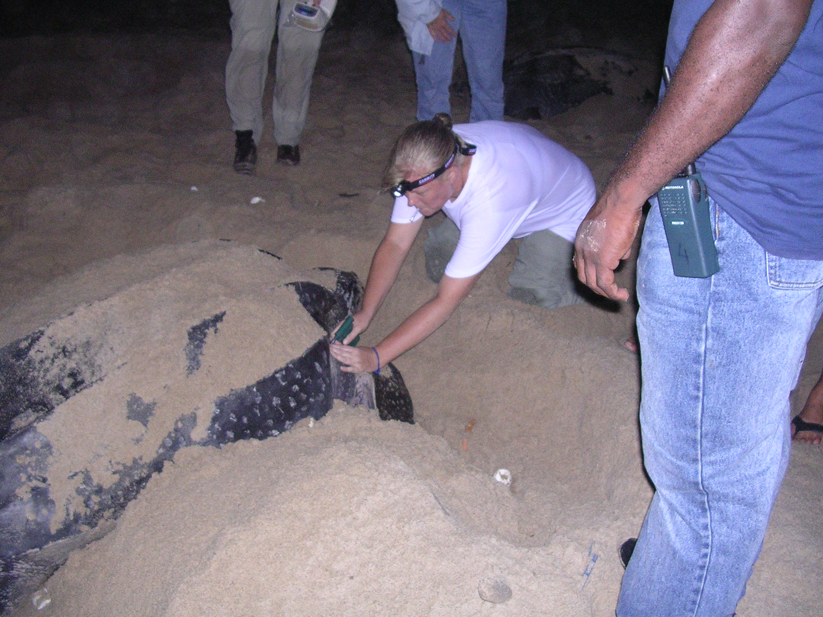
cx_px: 412
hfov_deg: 49.0
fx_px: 903
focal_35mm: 38
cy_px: 308
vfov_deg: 37.7
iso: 328
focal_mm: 5.8
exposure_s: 1/60.1
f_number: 2.8
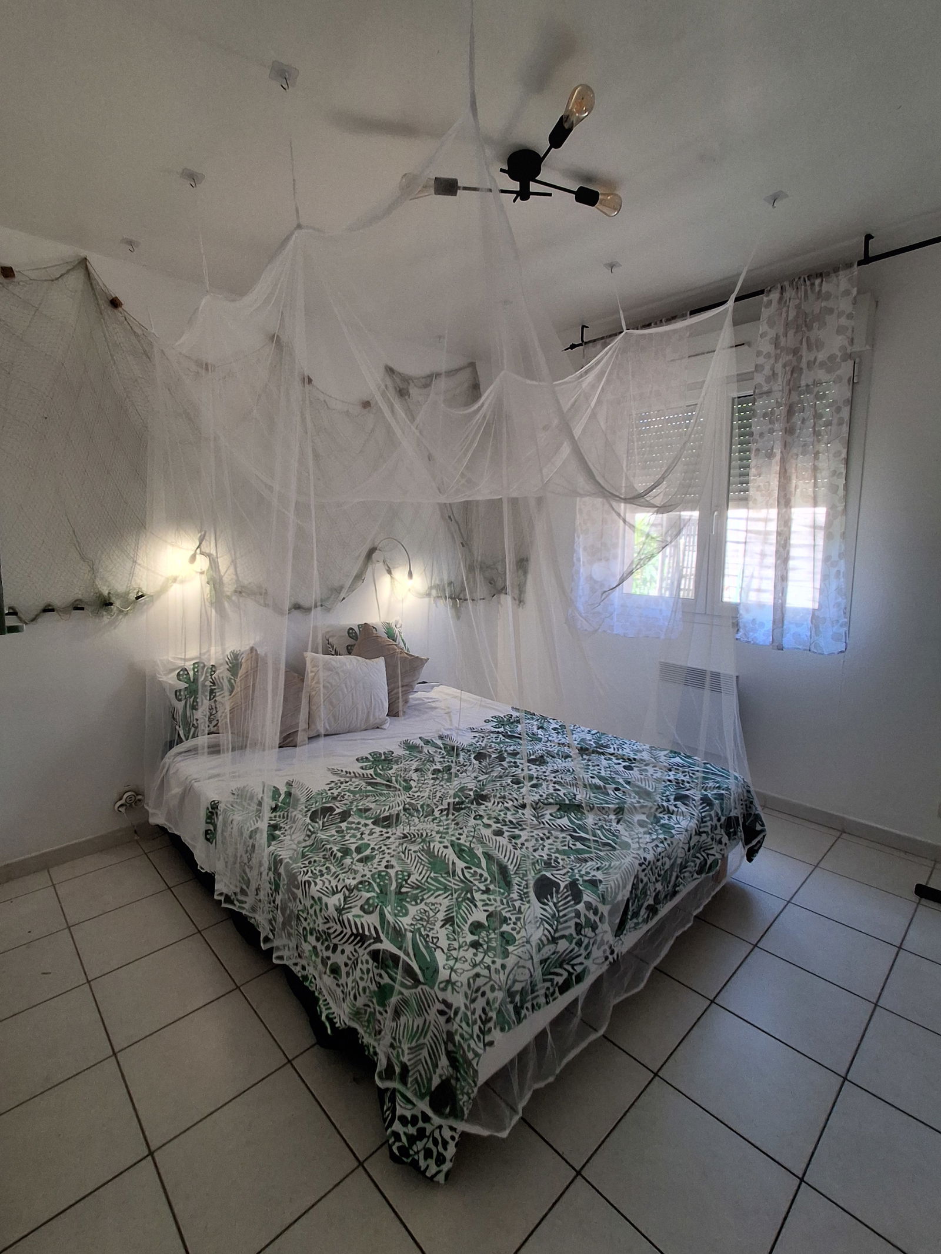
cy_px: 627
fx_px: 580
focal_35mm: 16
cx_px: 470
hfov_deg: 78.1
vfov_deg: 94.5
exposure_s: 1/50
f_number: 2.2
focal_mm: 1.46
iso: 100
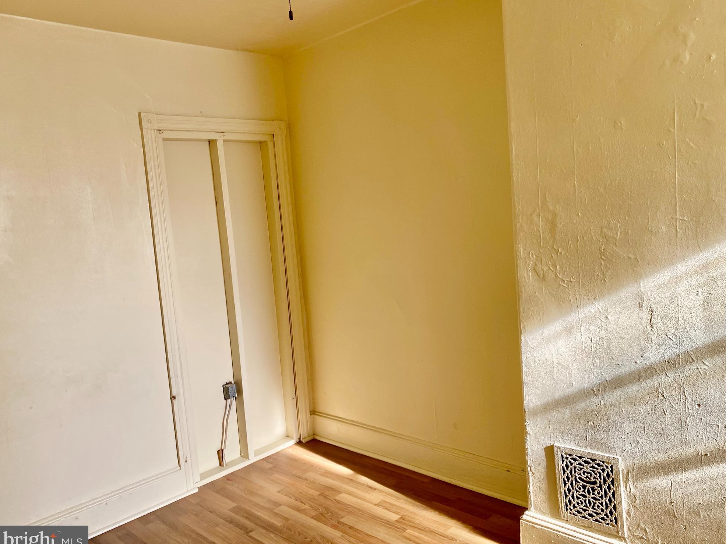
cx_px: 373
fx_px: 566
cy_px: 273
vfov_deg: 51.4
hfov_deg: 65.3
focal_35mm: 27
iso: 64
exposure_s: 1/122
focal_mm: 4.25
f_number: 1.8
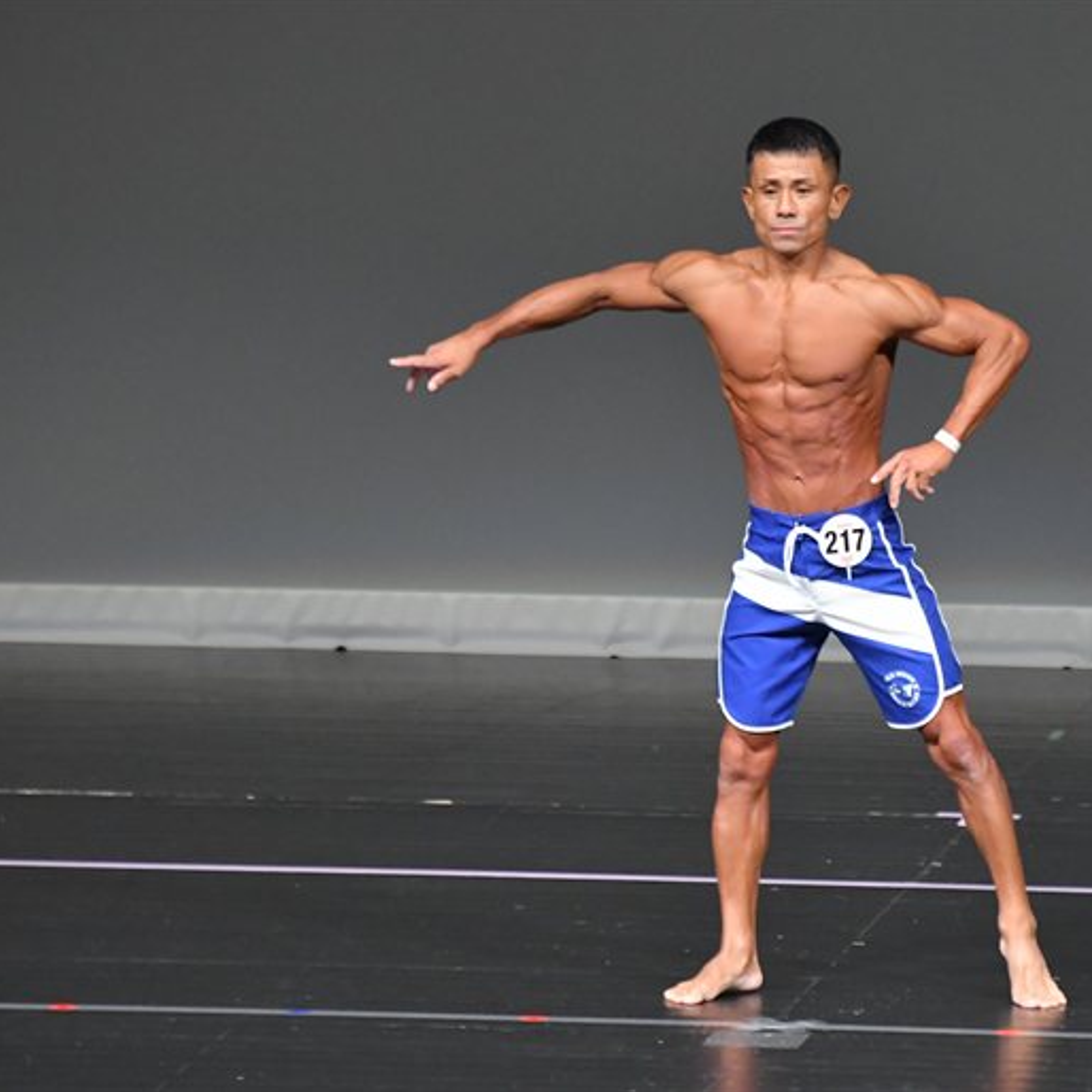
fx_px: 15775
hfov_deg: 4.0
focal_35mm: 442
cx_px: 779
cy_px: 546
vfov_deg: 4.0
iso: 5000
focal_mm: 230
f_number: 5.6
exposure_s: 1/400
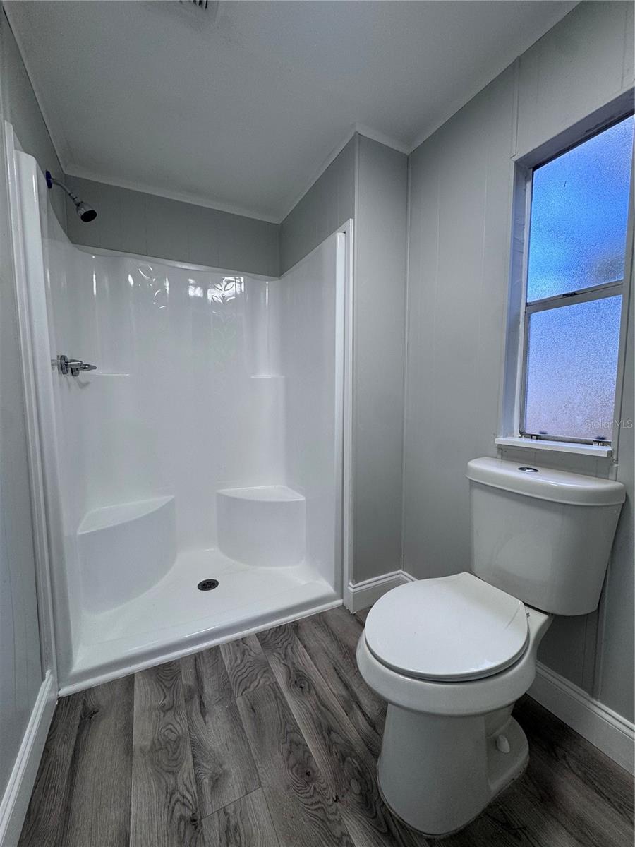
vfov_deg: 102.1
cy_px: 424
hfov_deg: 85.7
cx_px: 318
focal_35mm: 14
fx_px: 342
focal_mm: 2.22
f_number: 2.2
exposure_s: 1/120
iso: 100
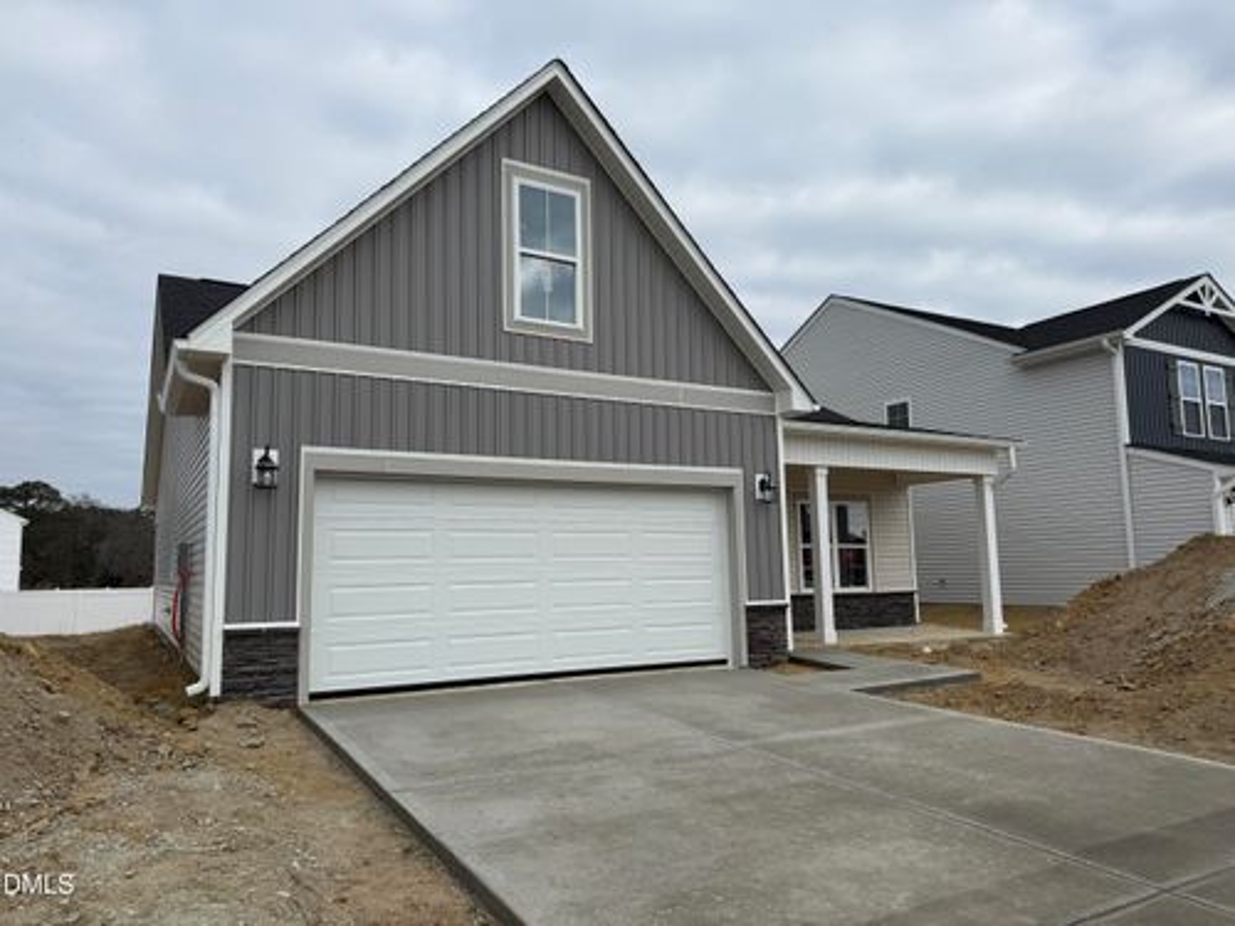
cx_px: 618
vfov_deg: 56.8
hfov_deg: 71.6
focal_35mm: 24
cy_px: 463
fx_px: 856
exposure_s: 1/5319
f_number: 1.78
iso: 80
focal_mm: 6.76
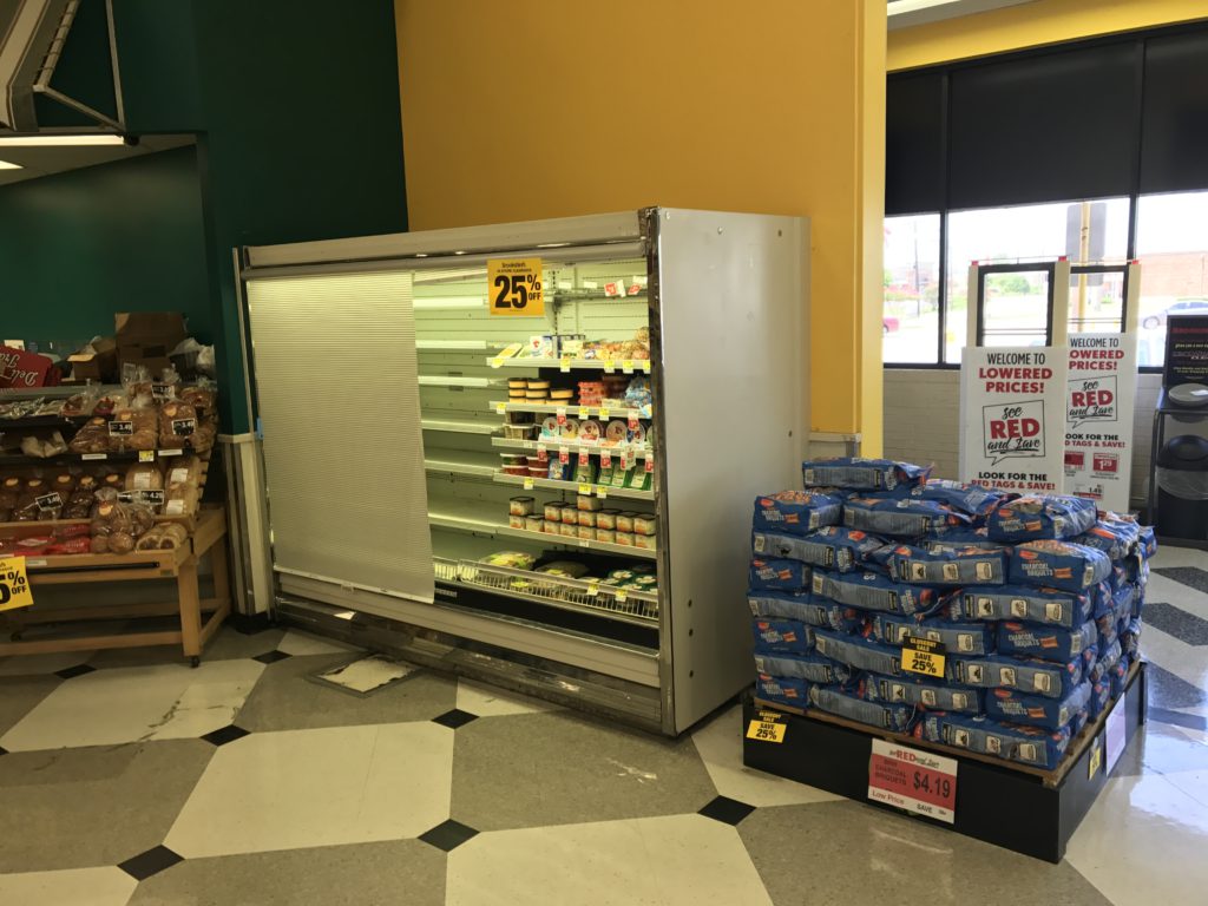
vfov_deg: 49.7
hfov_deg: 63.4
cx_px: 604
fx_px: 977
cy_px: 453
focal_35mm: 28
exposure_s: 1/60
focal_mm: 3.99
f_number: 1.8
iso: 32
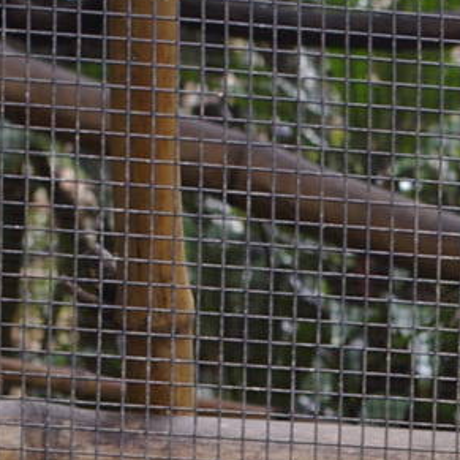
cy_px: 653
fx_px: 5793
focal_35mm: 385
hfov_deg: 4.5
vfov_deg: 4.5
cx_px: 929
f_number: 8
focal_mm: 55
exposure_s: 1/10
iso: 400
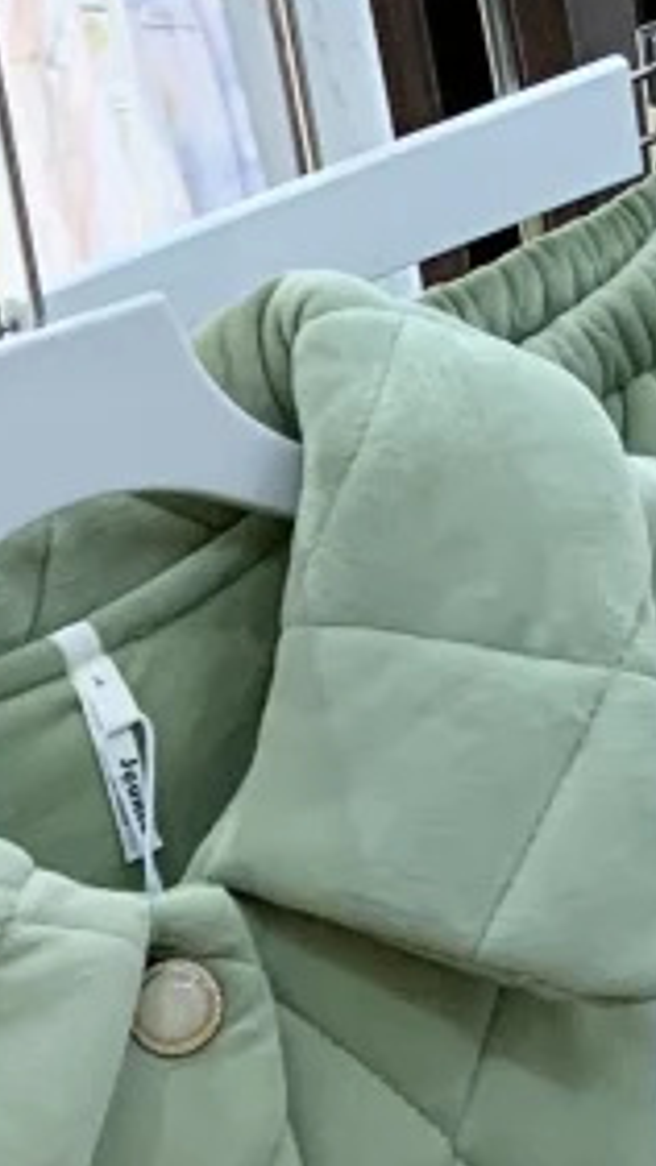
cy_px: 2498
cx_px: -805
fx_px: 4485
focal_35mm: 145
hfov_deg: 7.9
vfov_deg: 12.6
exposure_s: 1/121
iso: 25
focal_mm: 4.25
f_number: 1.8
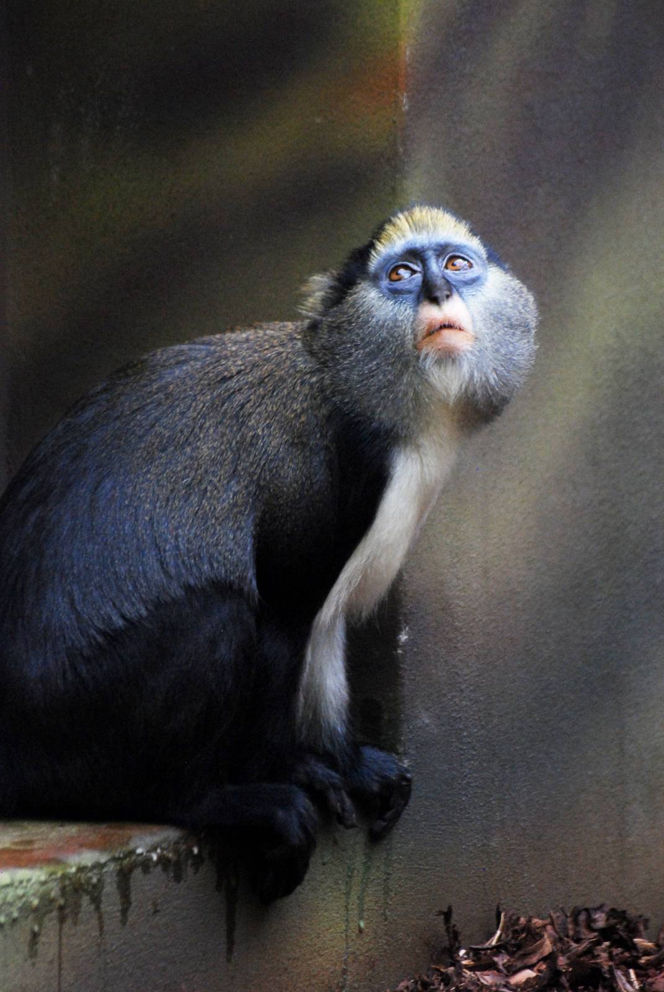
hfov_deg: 3.8
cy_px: 496
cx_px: 332
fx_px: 9931
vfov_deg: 5.7
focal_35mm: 360
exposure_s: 1/160
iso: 1000
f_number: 5.3
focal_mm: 240
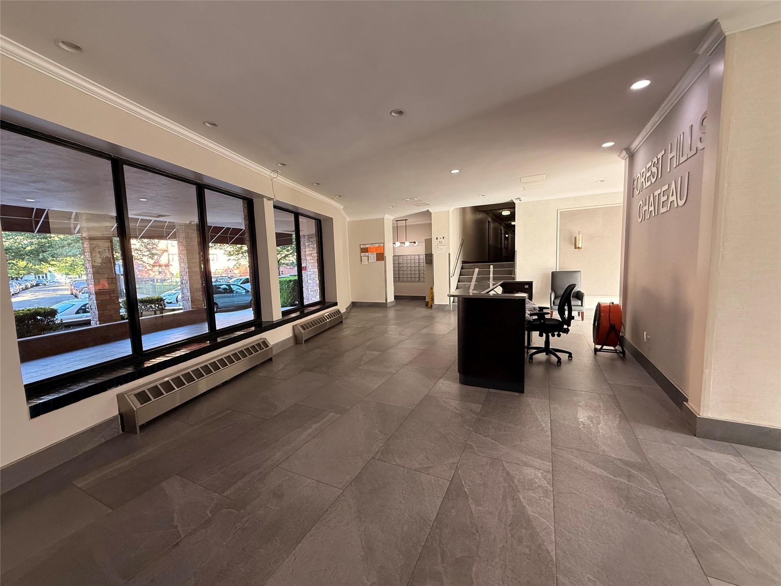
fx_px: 316
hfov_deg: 102.1
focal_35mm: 14
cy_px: 293
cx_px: 390
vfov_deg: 85.7
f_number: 2.2
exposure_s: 1/120
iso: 250
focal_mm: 2.22
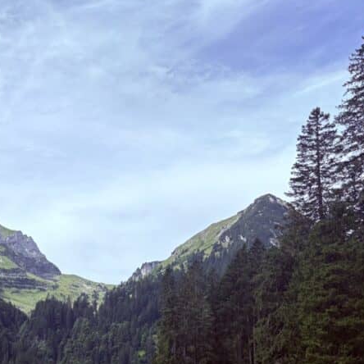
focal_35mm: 53
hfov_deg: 30.7
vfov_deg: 31.1
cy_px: 308
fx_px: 631
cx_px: 34
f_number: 1.6
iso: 50
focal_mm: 5.96
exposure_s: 1/2985
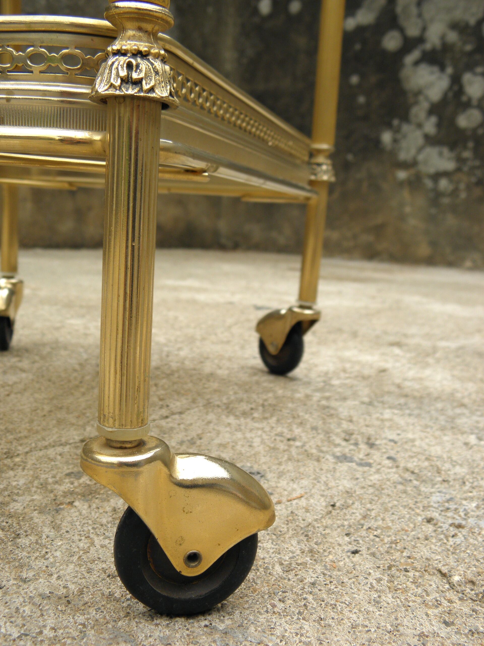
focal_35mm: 39
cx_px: 242
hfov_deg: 36.8
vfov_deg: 47.9
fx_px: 727
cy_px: 323
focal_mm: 7.1
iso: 100
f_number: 3.8
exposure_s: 1/60
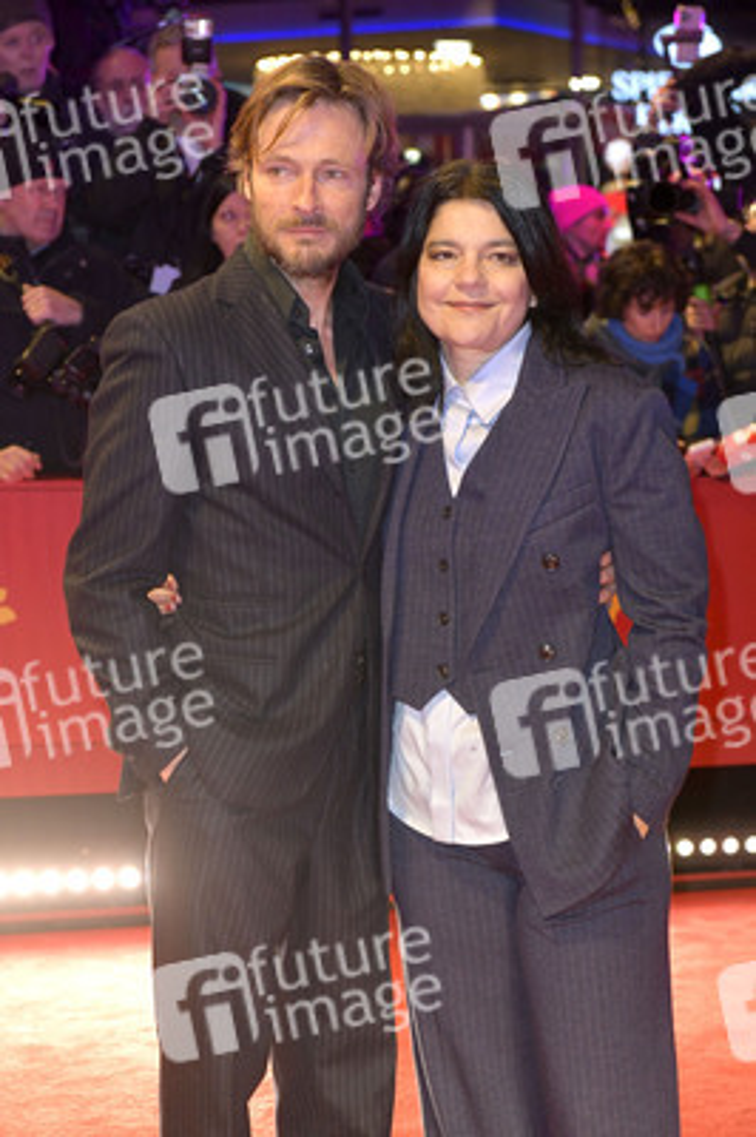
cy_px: 568
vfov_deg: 28.9
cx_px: 378
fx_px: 2209
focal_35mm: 70
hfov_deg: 19.4
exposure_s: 1/250
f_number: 5.6
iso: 1600
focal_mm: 70
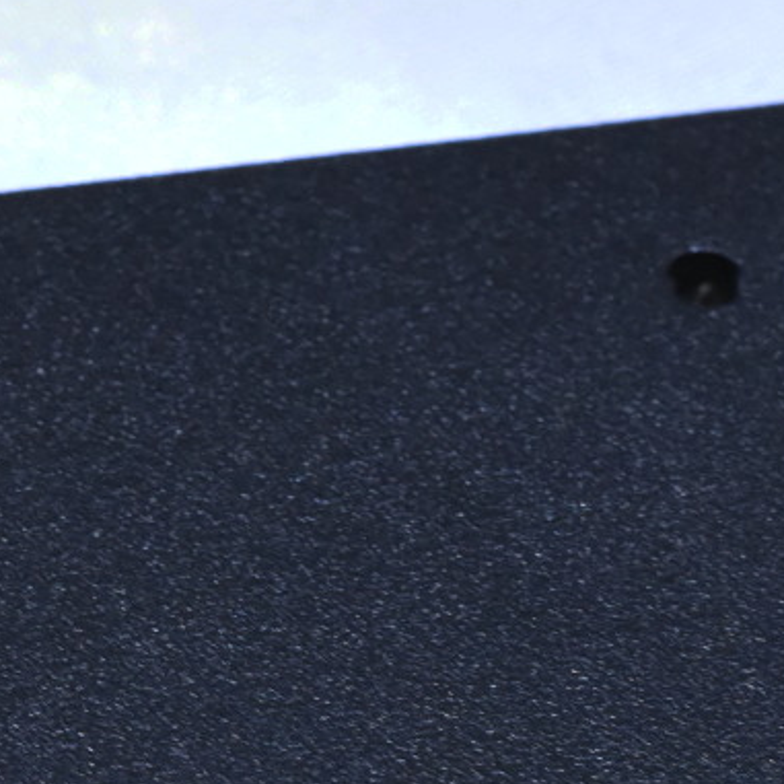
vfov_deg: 7.2
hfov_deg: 7.2
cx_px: 239
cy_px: 722
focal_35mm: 244
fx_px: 6247
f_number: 11
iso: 3200
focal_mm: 45
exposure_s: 1/10
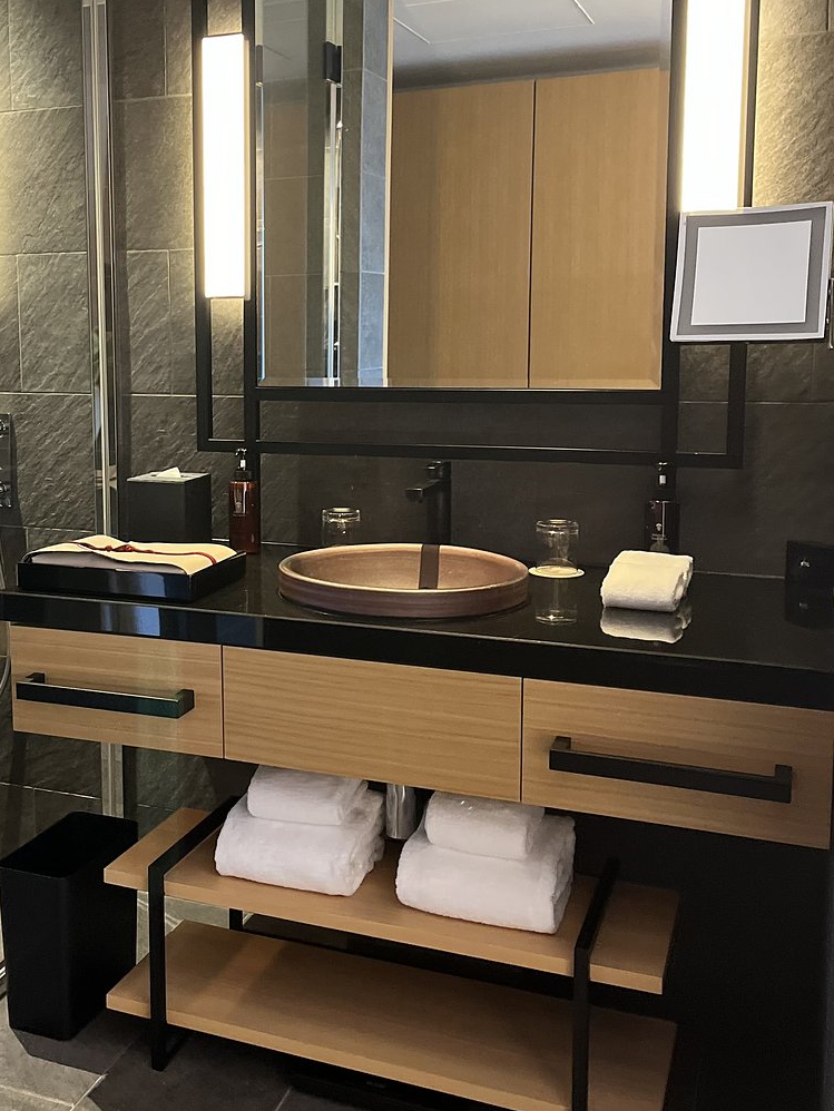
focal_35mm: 40
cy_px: 461
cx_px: 194
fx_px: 1284
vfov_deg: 46.6
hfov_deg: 35.1
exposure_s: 1/42
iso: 500
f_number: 1.6
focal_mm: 5.1
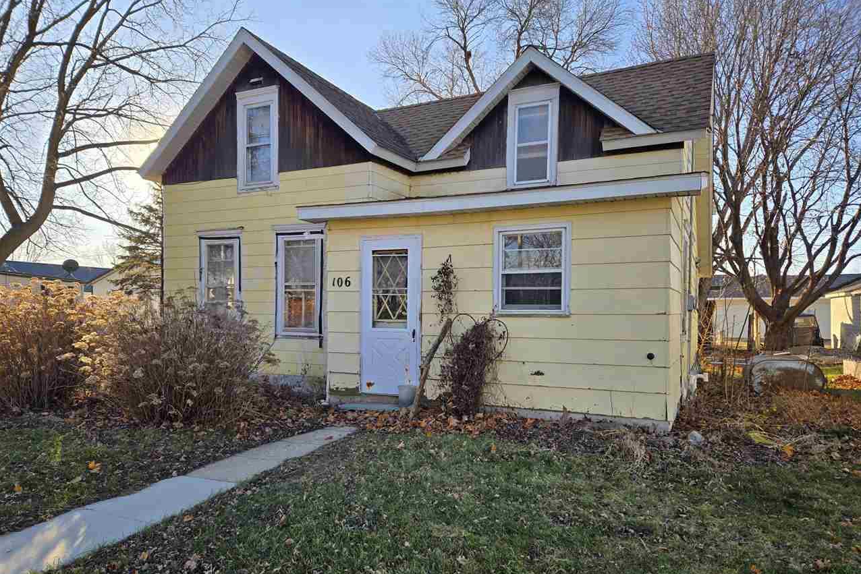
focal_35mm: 24
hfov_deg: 73.7
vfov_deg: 53.0
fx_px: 574
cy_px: 321
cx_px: 431
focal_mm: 5.4
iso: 25
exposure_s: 1/834
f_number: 1.8
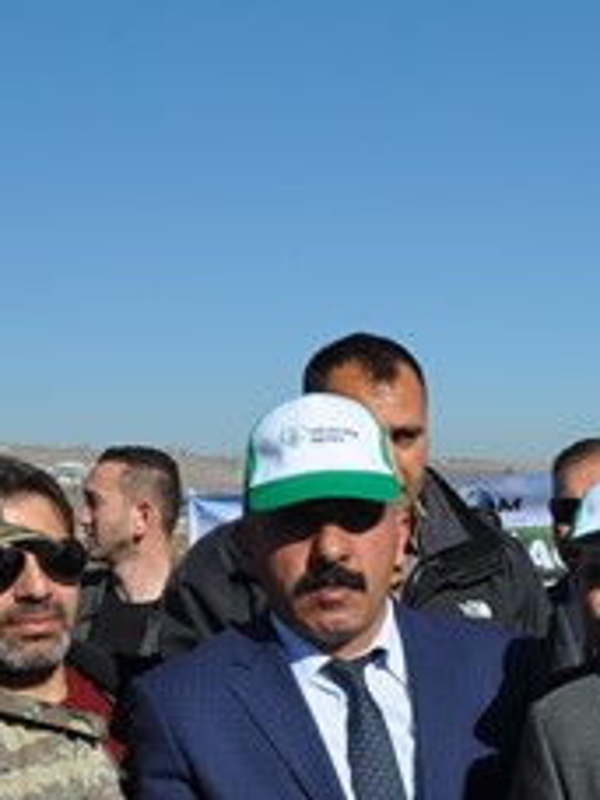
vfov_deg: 26.1
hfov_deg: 17.0
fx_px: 1710
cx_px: 1025
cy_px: 554
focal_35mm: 74
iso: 200
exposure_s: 1/400
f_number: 10
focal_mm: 18
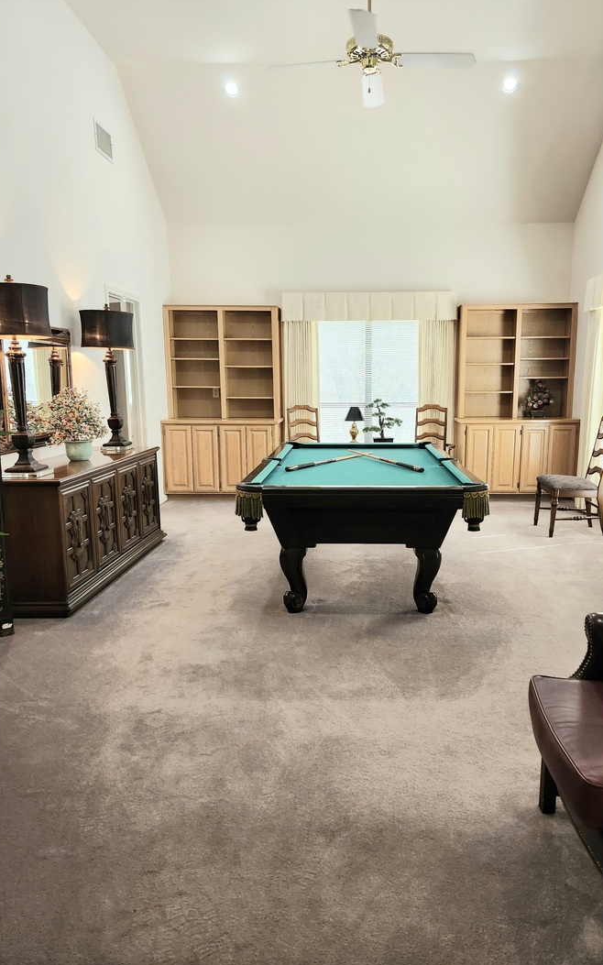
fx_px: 657
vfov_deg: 72.5
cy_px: 490
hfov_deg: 49.0
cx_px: 356
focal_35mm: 25
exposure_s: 1/120
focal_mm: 5.54
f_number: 1.8
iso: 160
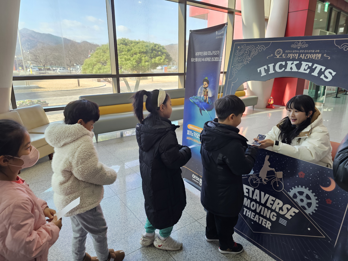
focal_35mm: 23
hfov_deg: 73.9
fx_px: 231
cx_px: 174
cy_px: 130
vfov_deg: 58.9
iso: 200
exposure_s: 1/120
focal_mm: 6.3
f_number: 1.7
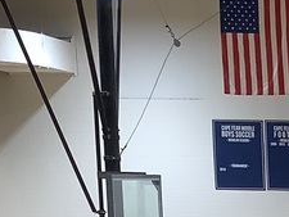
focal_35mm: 141
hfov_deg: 12.8
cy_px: 474
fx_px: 1178
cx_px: 509
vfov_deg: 9.6
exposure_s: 1/60
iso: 100
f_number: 2.4
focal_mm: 3.3
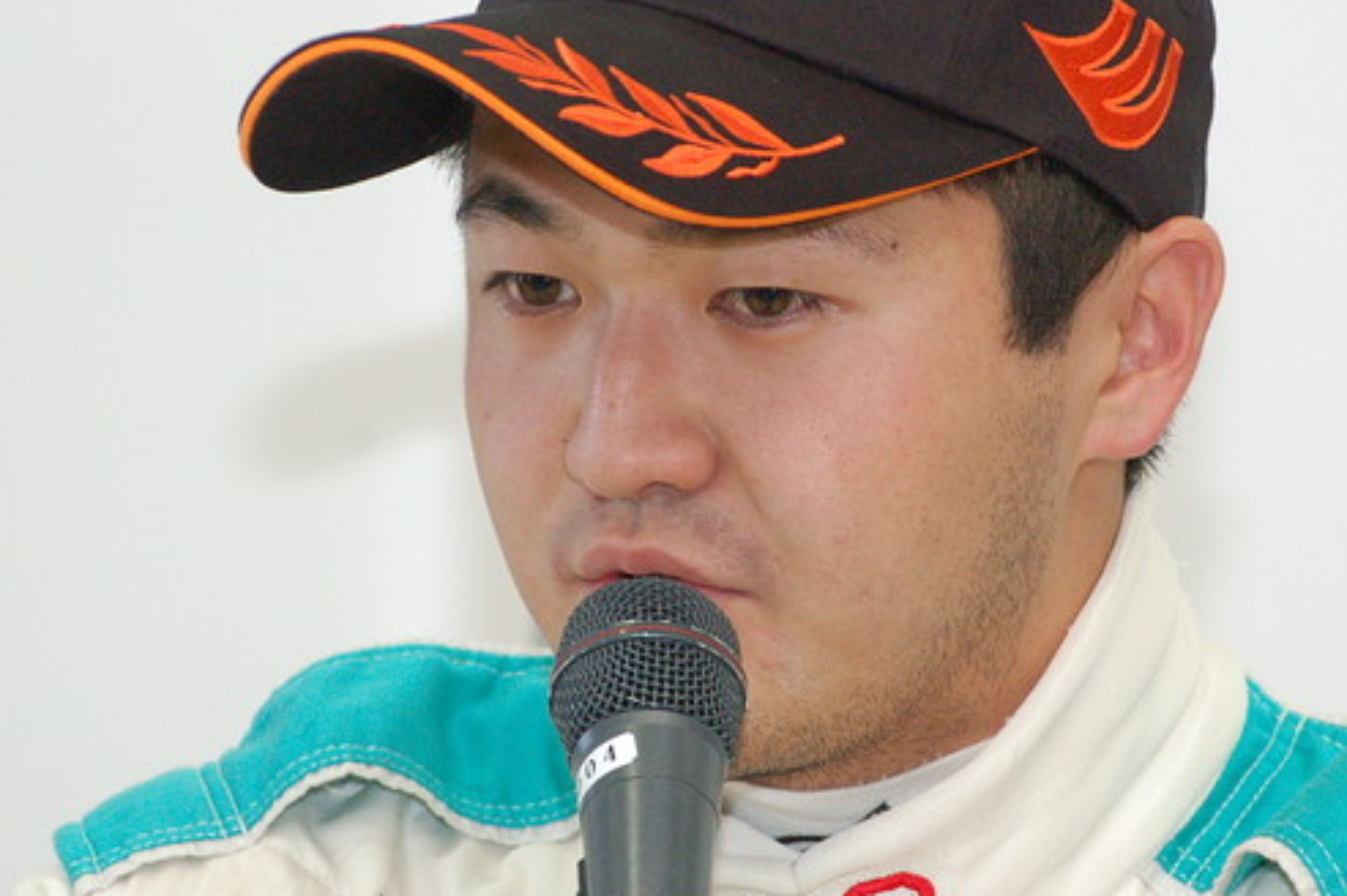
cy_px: 366
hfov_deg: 8.1
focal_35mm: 255
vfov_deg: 5.4
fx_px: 9535
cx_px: 645
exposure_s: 1/60
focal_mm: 116
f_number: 8
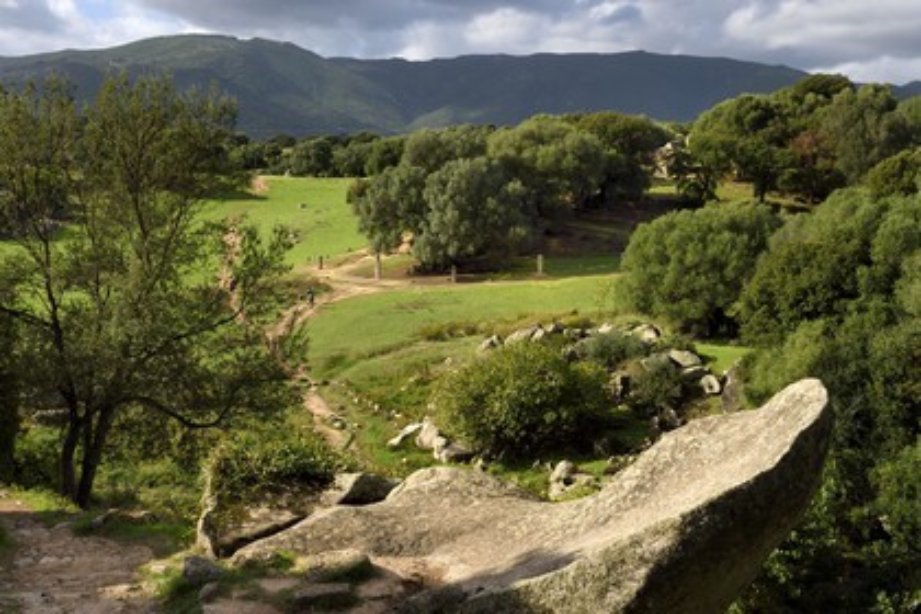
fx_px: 1023
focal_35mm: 40
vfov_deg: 33.4
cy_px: 307
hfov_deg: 48.5
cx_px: 460
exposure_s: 1/200
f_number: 16
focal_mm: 40
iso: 250
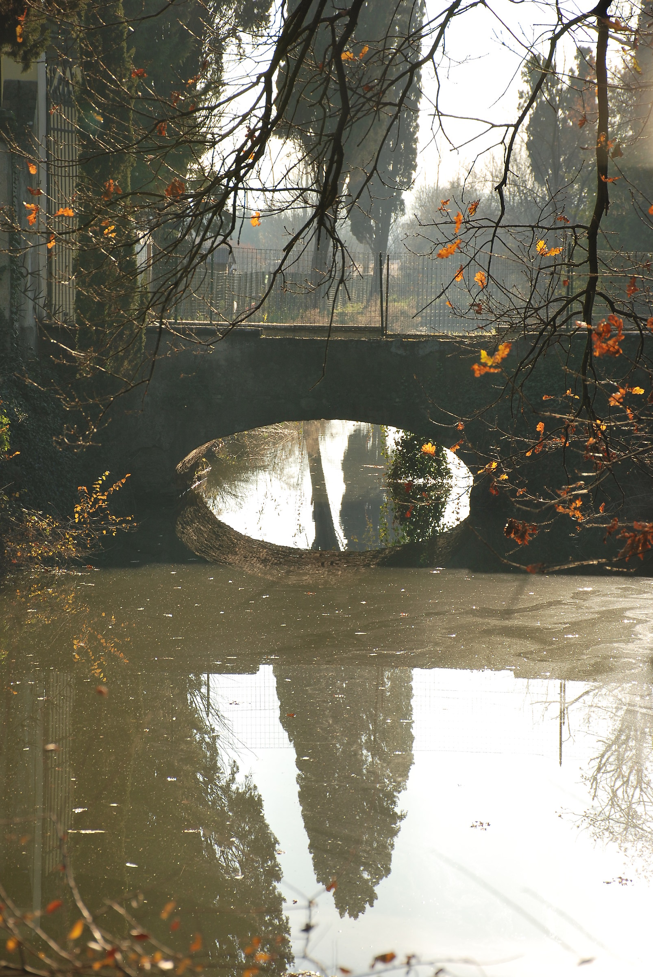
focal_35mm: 120
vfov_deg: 17.0
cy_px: 488
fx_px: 3256
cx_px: 326
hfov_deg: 11.5
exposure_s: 1/160
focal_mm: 80
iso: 100
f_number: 8
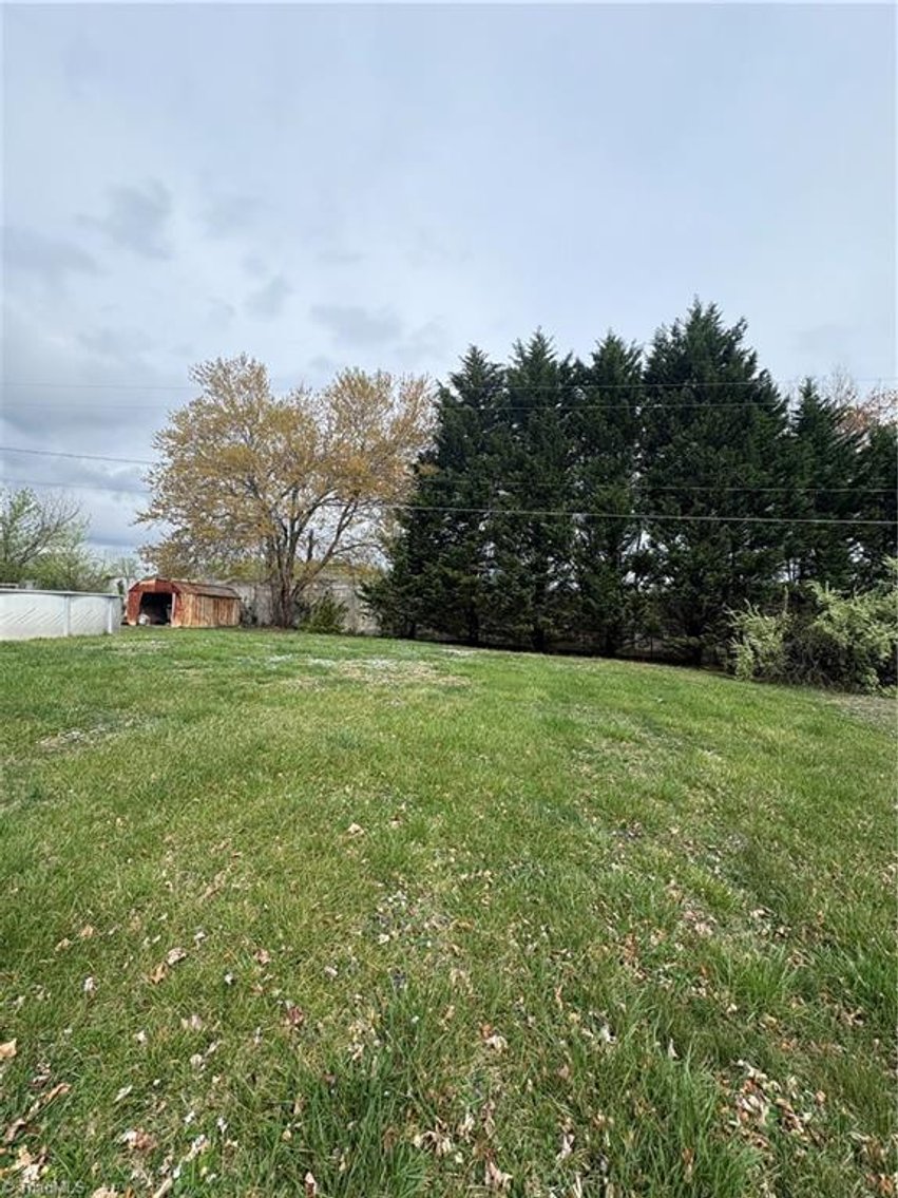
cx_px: 449
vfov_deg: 102.1
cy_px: 599
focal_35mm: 14
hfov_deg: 85.7
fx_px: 484
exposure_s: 1/1420
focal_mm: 2.22
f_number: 2.2
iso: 64
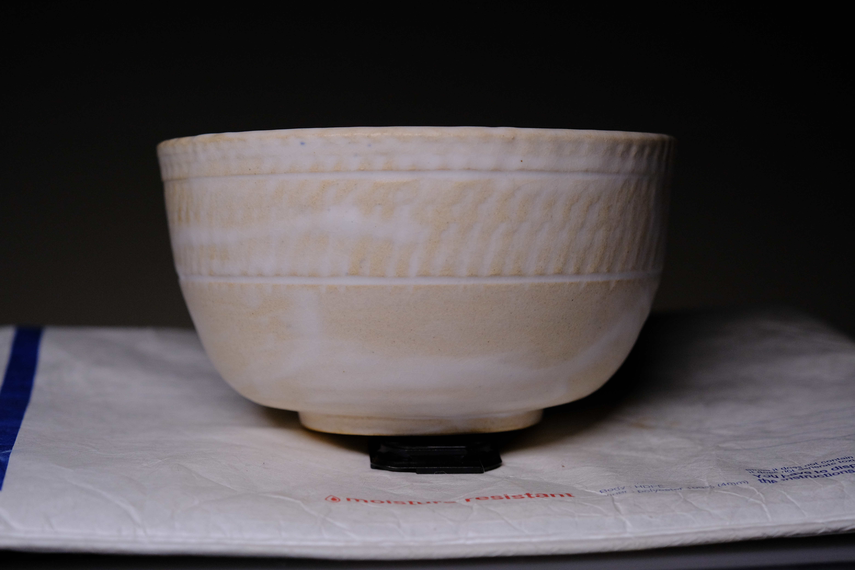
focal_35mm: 73
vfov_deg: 18.7
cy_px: 285
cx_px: 428
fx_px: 1734
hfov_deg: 27.7
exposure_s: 1/300
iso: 1000
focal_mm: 48.5
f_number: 4
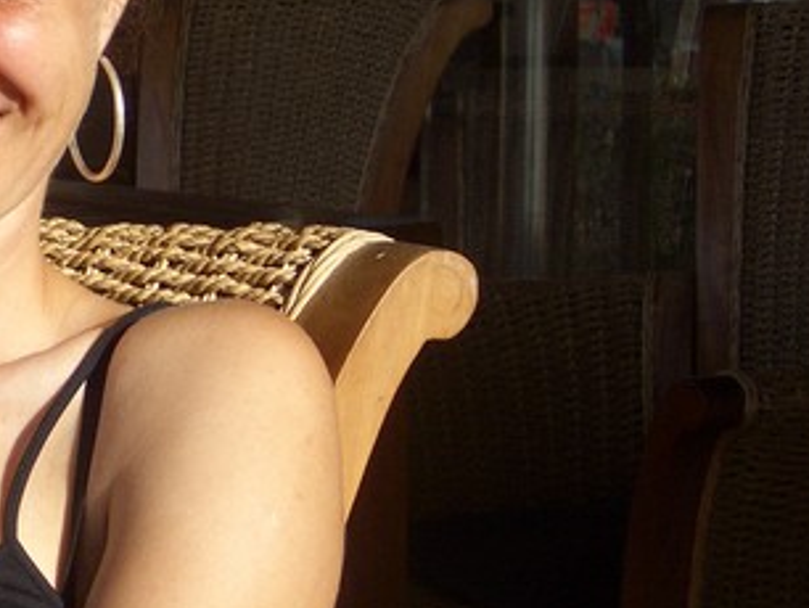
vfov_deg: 9.2
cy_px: 106
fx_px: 3789
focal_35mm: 162
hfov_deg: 11.9
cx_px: -172
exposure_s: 1/250
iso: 50
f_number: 3.5
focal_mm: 10.2
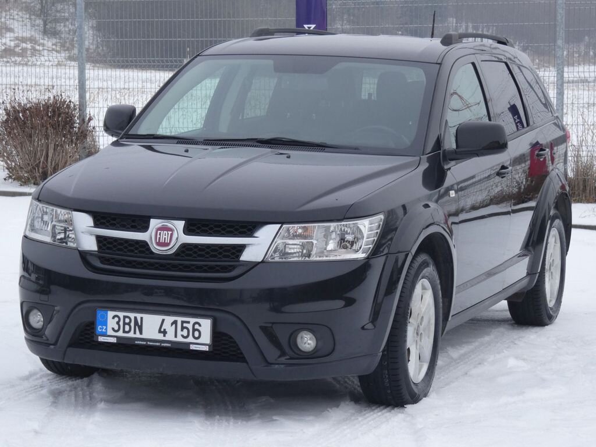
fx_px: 1842
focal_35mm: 107
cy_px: 224
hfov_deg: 18.4
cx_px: 298
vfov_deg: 13.8
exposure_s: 1/80
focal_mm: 19.2
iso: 160
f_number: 5.6
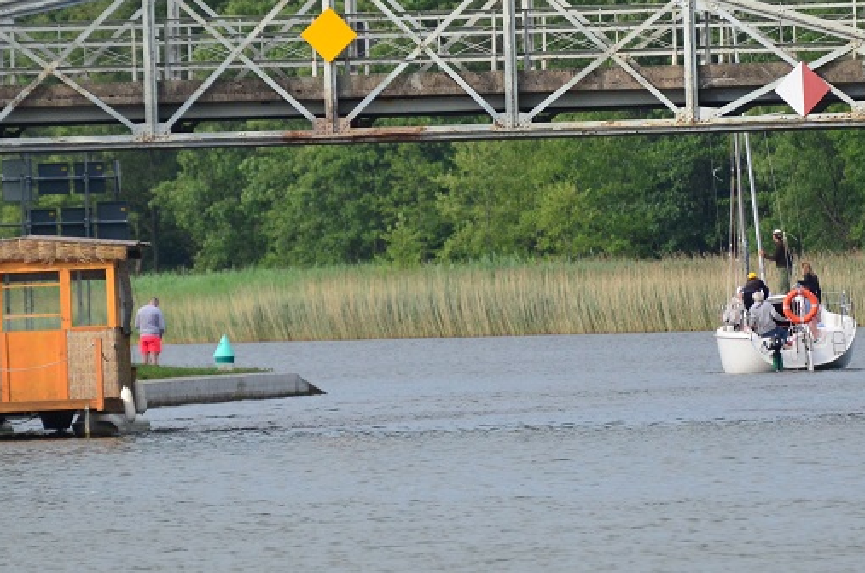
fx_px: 21248
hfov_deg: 2.3
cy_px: 284
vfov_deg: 1.5
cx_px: 509
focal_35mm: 886
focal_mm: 300
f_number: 5.6
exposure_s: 1/1600
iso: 640
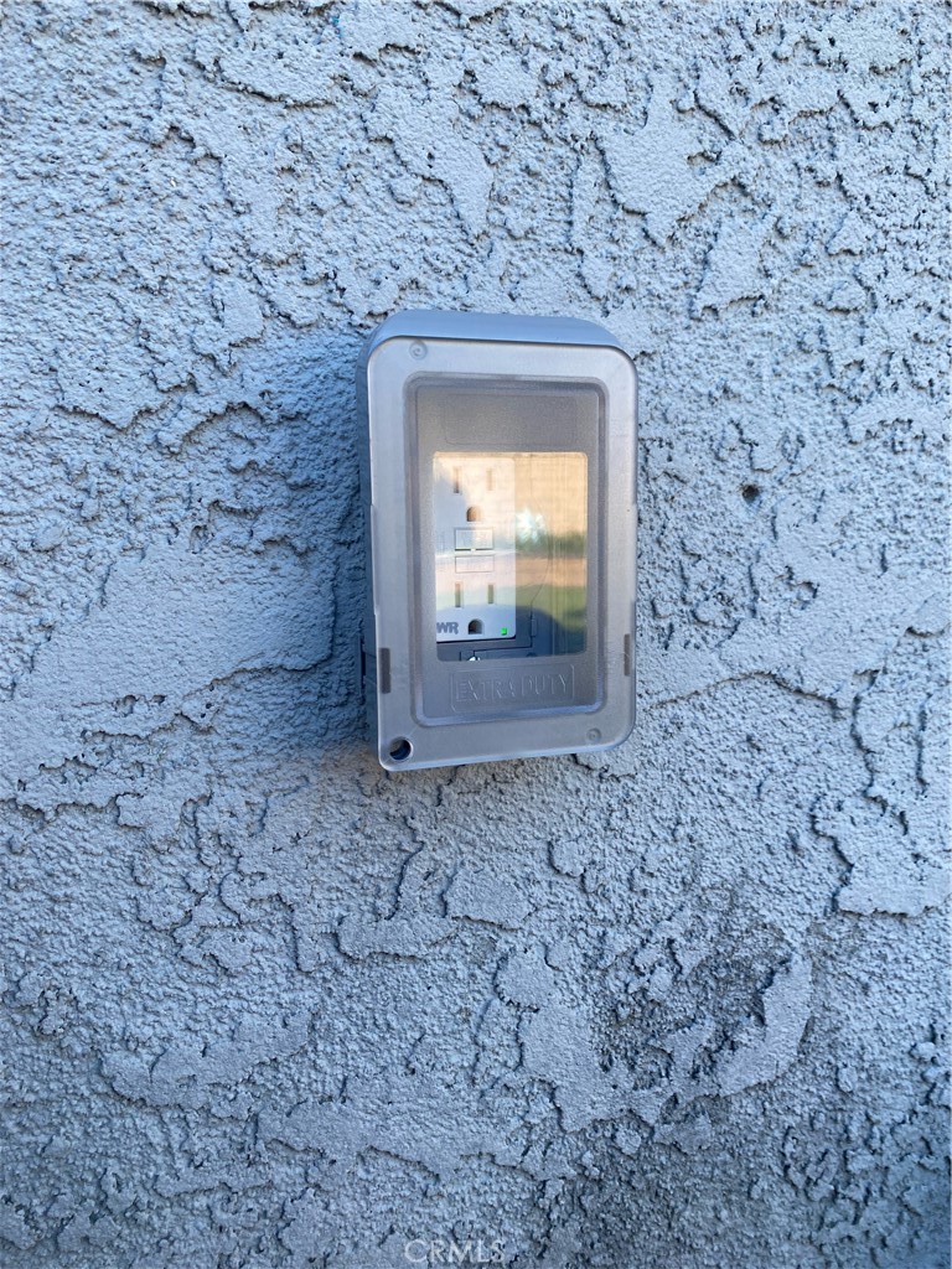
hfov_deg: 53.1
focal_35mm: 26
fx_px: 953
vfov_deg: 67.3
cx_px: 476
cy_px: 634
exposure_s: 1/330
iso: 32
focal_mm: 4.25
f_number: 1.8
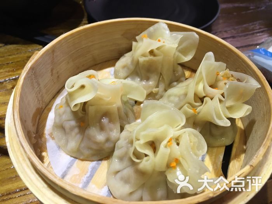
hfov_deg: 61.7
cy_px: 102
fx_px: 228
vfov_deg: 48.2
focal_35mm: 29
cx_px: 136
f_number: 2.2
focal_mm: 4.15
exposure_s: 1/33
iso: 80
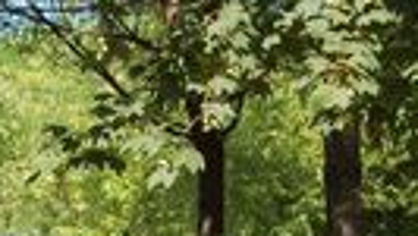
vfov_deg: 6.9
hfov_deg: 12.7
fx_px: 1874
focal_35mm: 169
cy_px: 510
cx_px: 119
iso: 200
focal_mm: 28
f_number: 8
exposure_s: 1/250
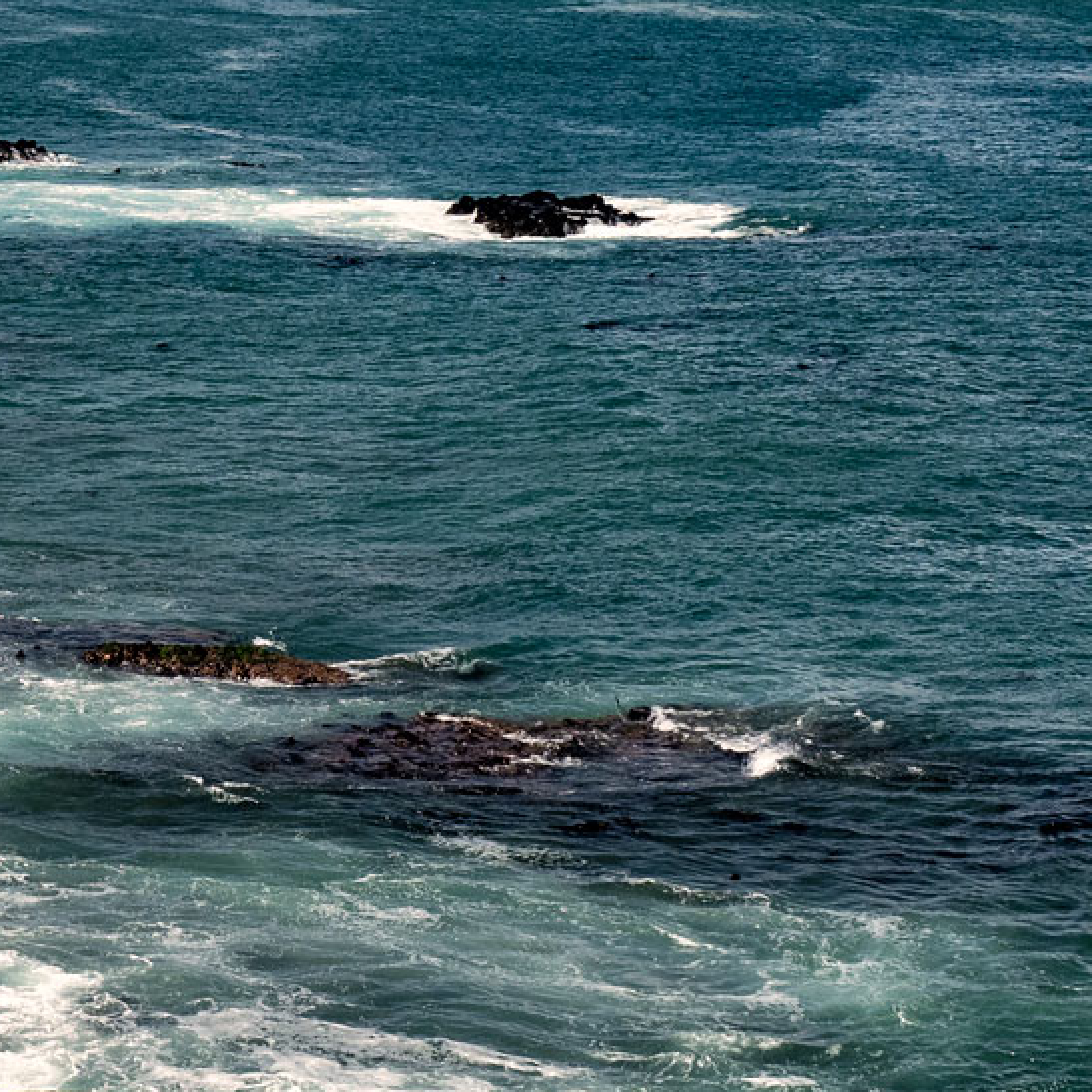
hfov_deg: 13.8
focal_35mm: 124
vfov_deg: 14.0
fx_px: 4426
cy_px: 268
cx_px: -88
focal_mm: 20
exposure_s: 1/1250
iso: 200
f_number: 5.6
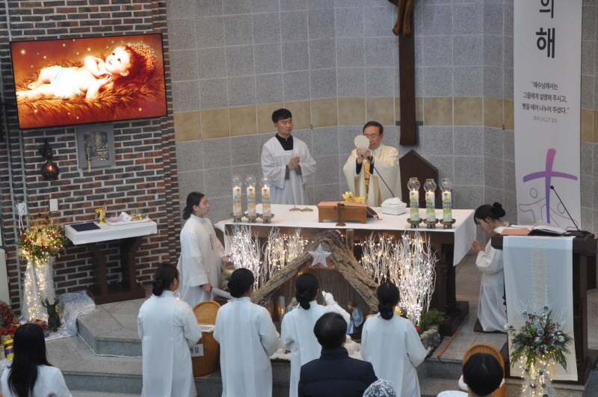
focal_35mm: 78
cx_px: 299
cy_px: 198
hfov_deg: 26.0
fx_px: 1294
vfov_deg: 17.4
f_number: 5
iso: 400
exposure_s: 1/25
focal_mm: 52
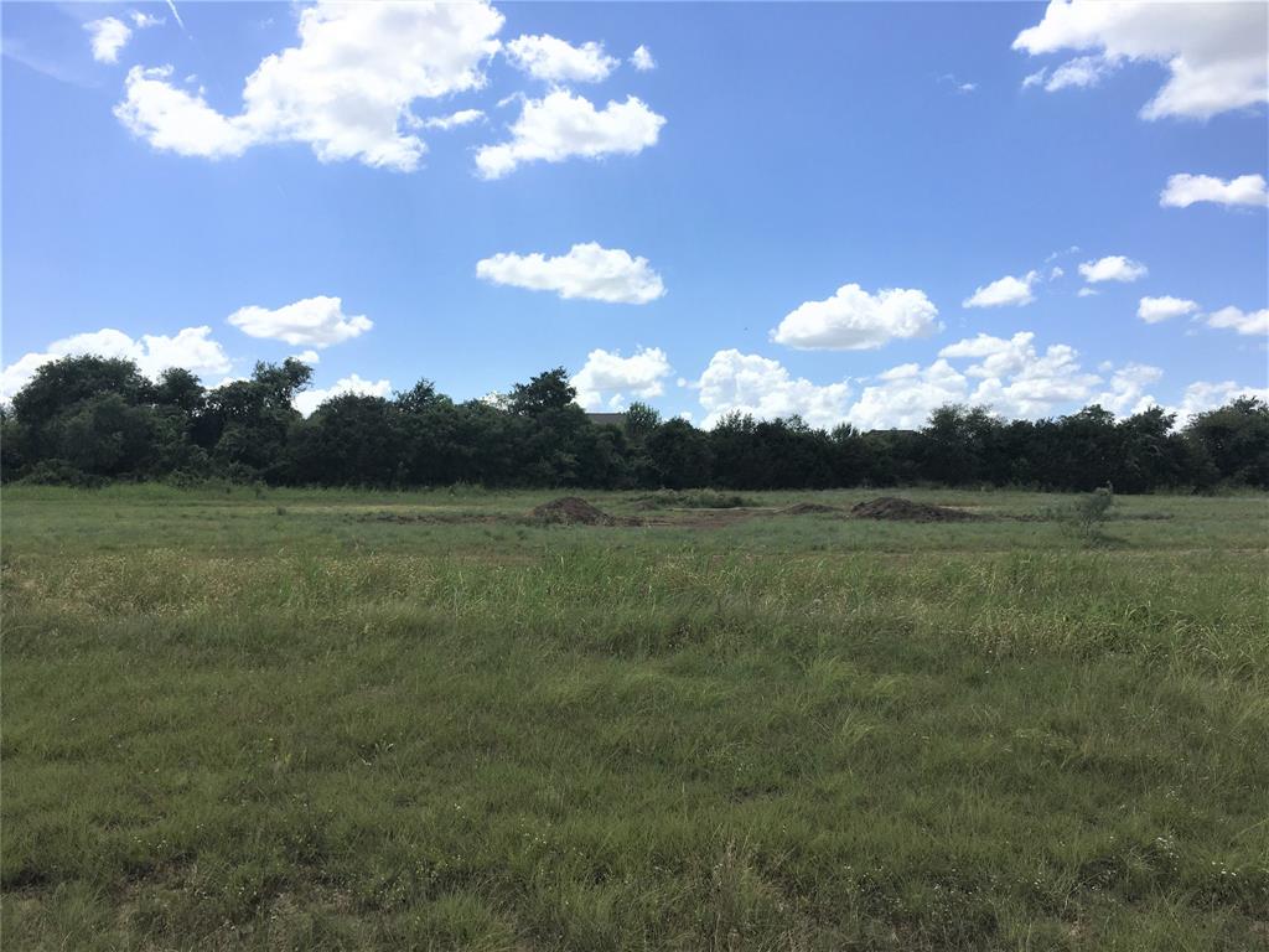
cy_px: 476
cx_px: 634
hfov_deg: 61.7
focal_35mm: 29
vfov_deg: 48.2
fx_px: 1063
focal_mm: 4.15
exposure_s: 1/2331
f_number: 2.2
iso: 25
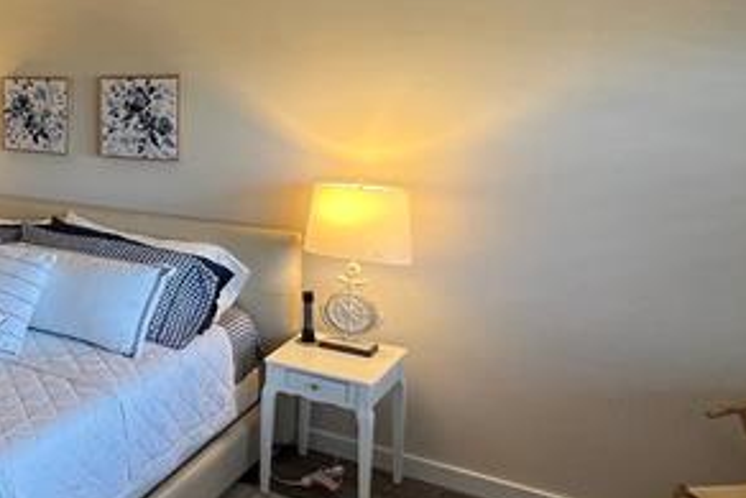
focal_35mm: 37
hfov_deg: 37.6
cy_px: 184
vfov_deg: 35.8
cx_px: -169
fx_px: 767
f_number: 1.8
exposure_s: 1/60
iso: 160
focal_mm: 1.57
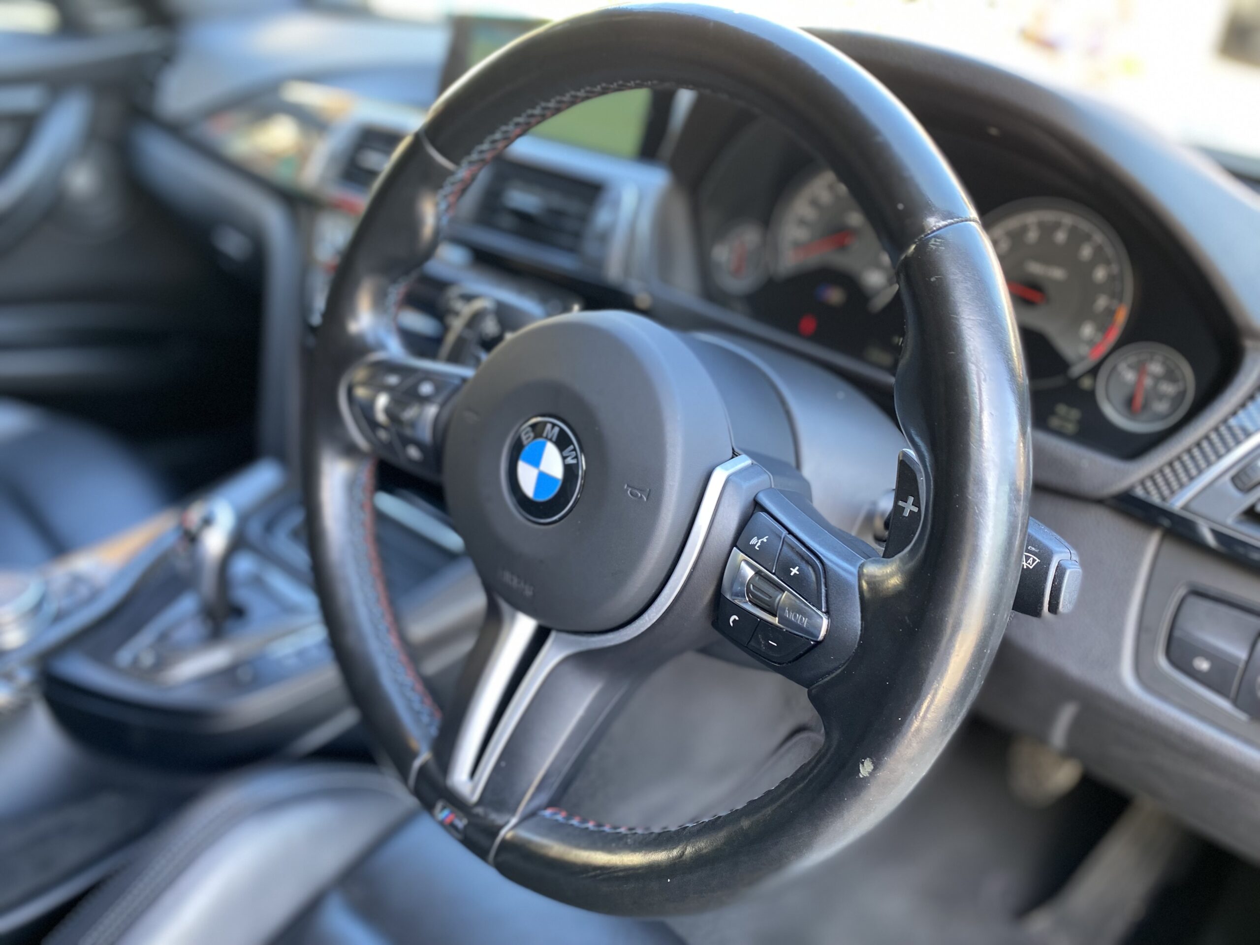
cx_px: 630
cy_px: 472
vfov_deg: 53.1
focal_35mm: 26
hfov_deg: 67.3
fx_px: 946
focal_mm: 4.25
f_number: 1.8
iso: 125
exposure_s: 1/74
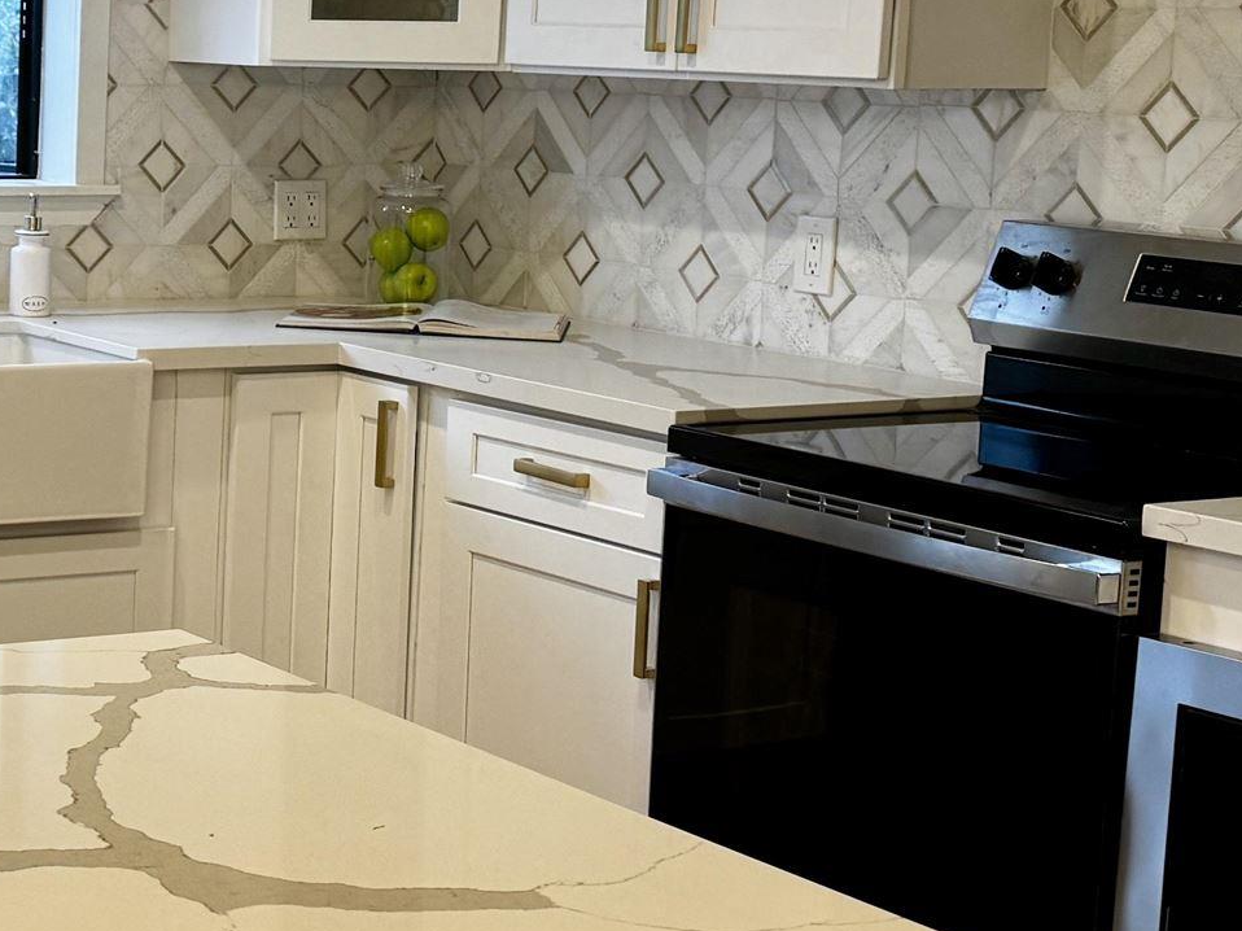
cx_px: -163
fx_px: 2762
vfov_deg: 19.1
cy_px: 346
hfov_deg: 23.6
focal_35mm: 77
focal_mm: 6.76
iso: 125
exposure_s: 1/120
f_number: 1.78
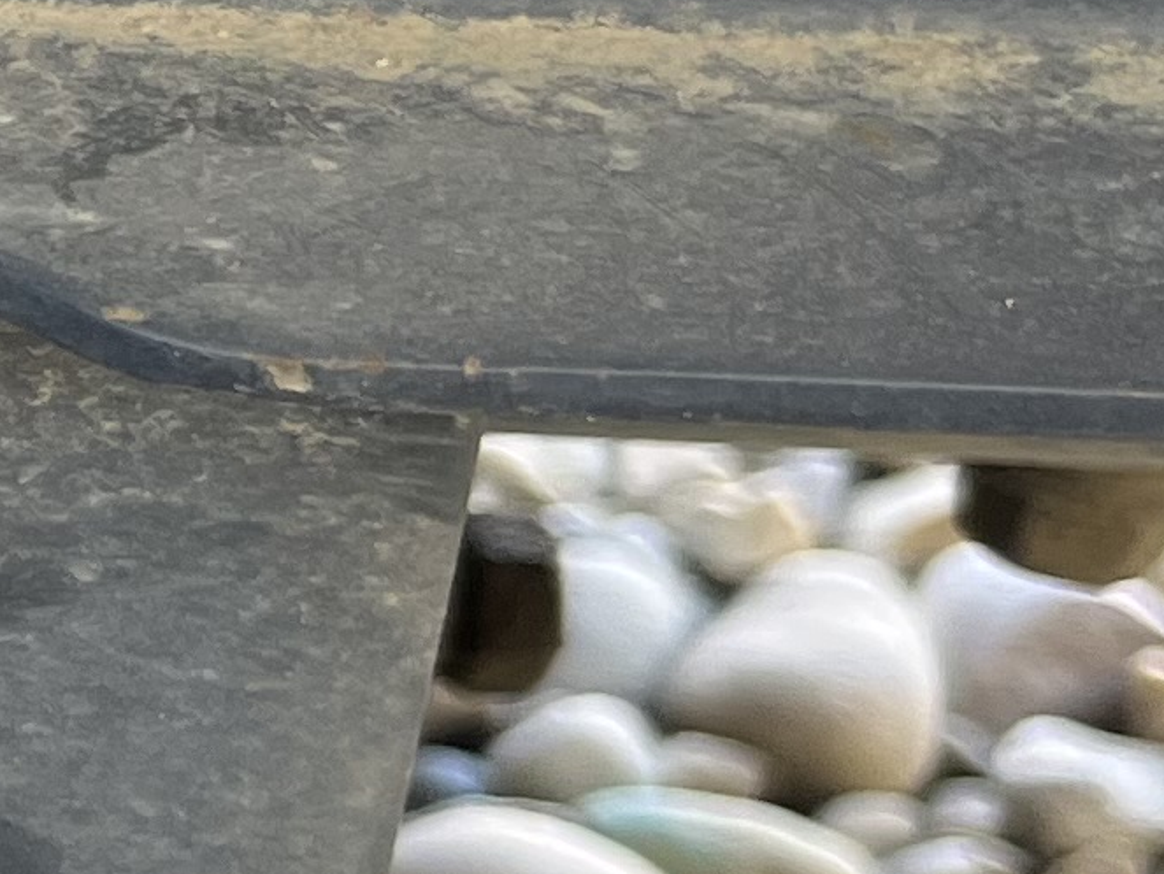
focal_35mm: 158
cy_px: 212
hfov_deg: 11.1
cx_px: -1326
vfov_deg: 9.4
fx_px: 5316
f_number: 1.6
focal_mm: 5.1
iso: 80
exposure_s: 1/121
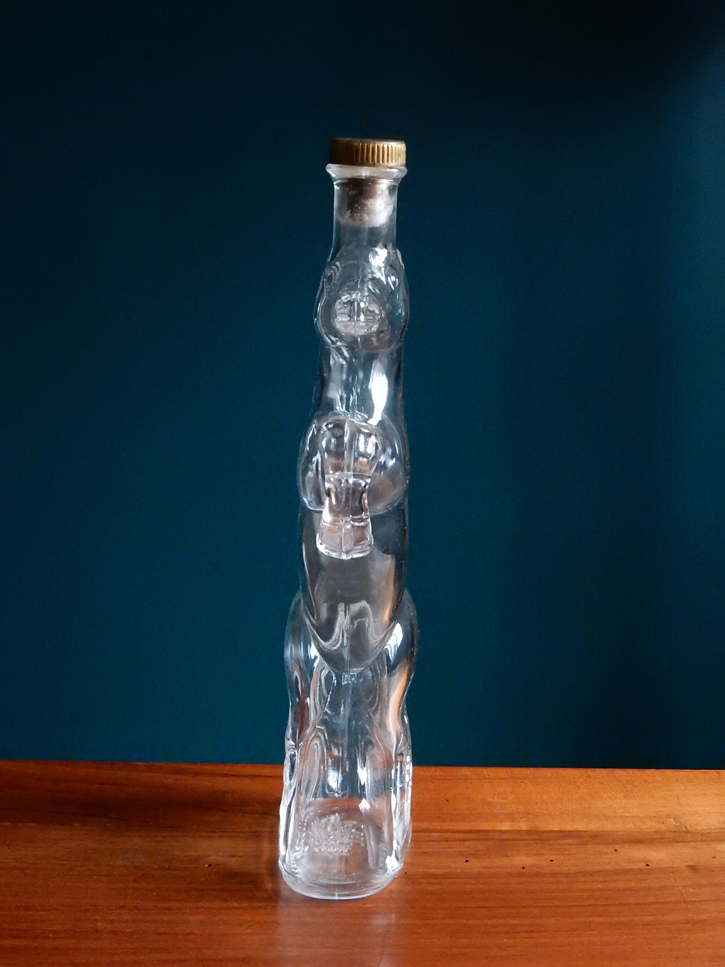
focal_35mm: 51
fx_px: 1424
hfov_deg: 28.6
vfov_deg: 37.5
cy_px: 484
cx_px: 362
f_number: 4.5
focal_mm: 9
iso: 1600
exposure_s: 1/25
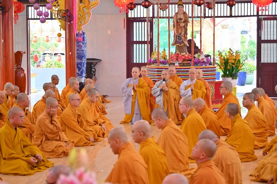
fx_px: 654
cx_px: 138
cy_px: 92
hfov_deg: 23.9
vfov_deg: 16.1
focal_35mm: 85
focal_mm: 85
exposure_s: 1/100
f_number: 4.5
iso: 1250
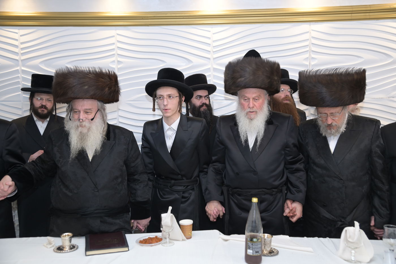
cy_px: 132
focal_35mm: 38
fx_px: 418
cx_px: 198
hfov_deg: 50.7
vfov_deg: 35.0
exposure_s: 1/200
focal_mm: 38
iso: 1250
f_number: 4.5
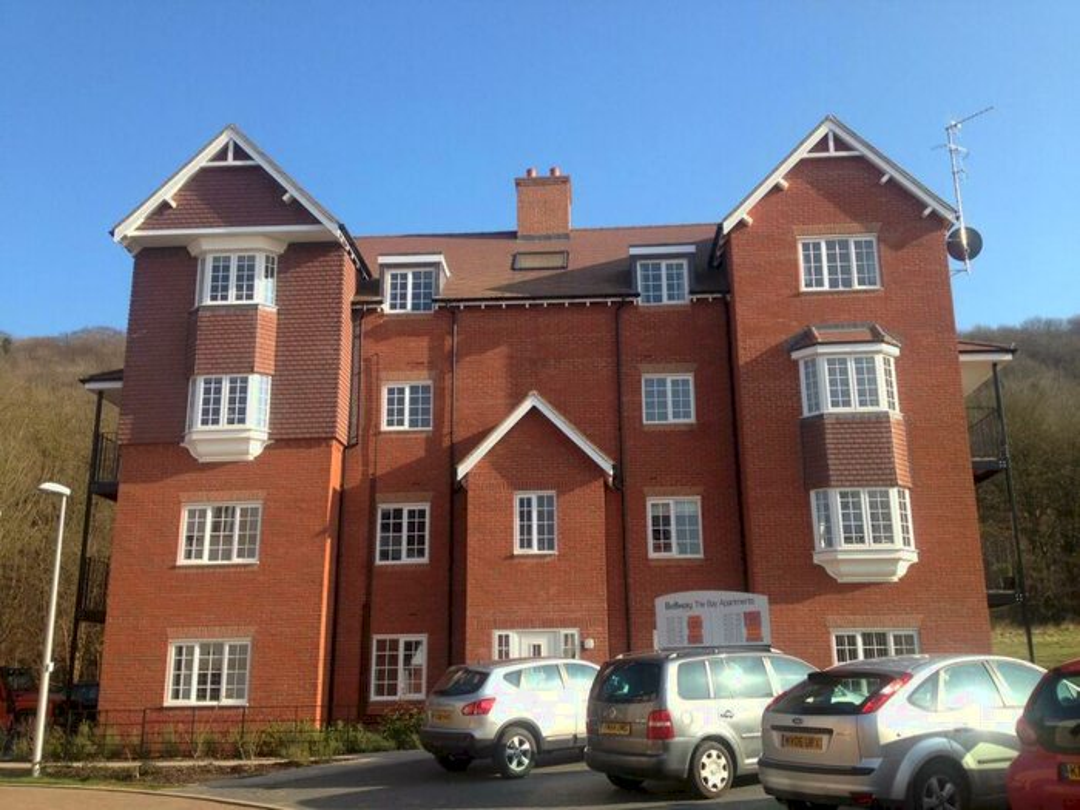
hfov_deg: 52.6
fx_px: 1092
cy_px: 405
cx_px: 540
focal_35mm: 35
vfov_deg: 40.7
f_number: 2.4
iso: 50
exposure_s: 1/726
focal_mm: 4.28
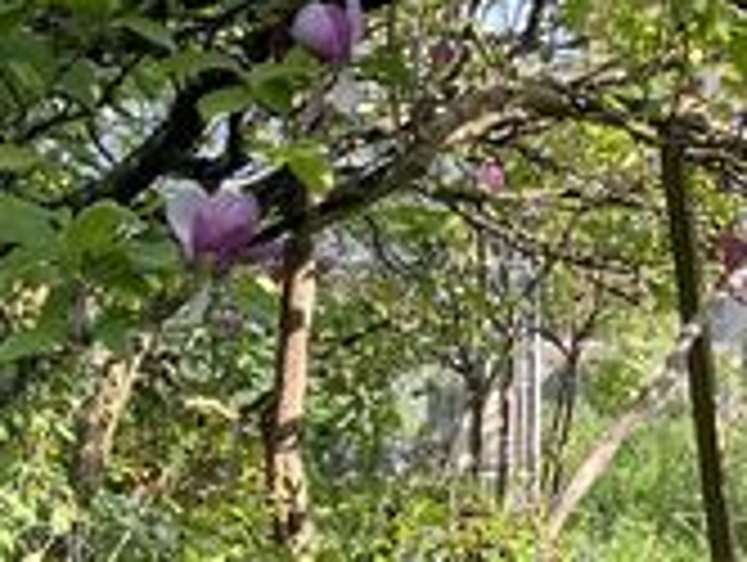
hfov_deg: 15.7
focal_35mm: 125
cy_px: 189
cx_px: 504
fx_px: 2701
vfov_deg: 11.9
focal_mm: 5.1
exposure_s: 1/544
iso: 50
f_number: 1.6
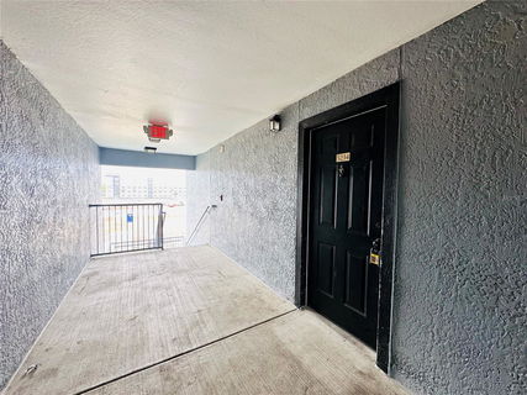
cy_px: 198
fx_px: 213
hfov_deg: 102.1
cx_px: 264
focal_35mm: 14
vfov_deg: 85.6
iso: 80
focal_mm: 2.22
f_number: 2.2
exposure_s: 1/99
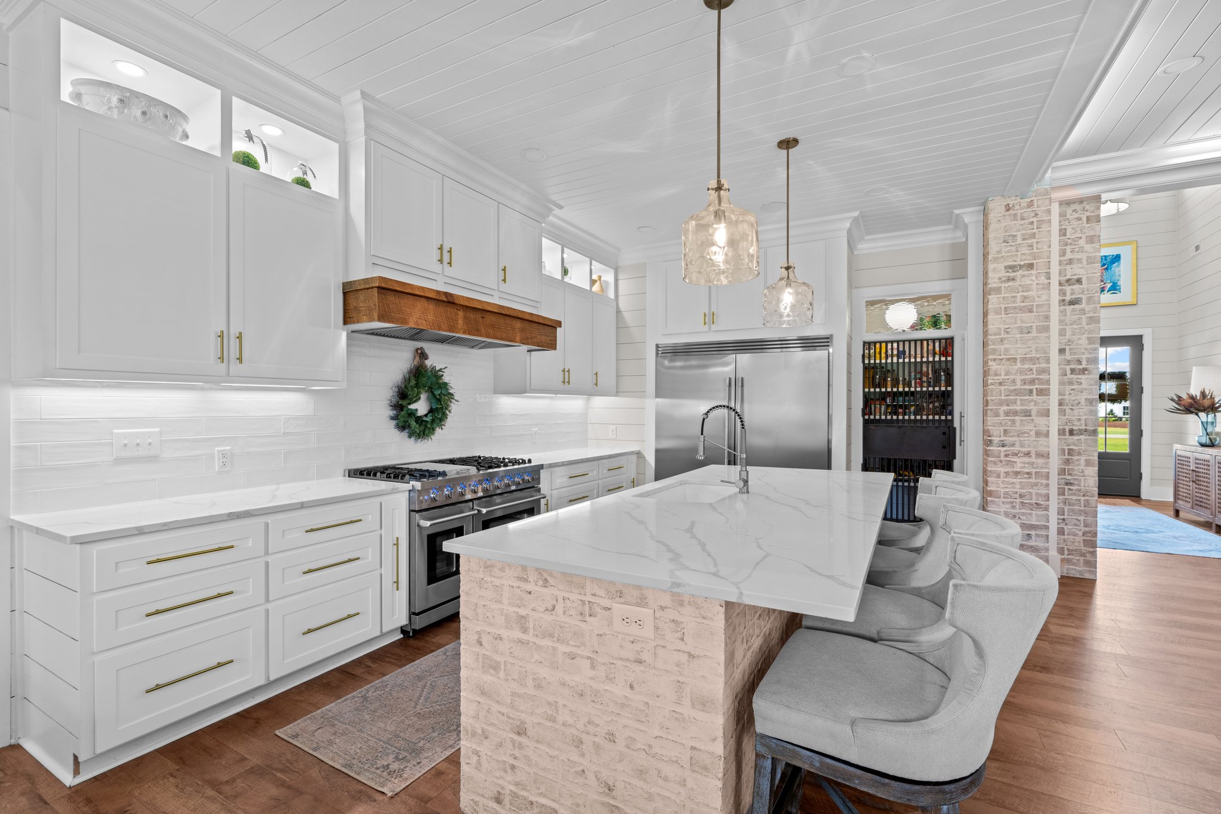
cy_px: 407
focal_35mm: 16
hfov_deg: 96.7
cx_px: 610
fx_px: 543
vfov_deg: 73.7
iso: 800
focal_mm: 16
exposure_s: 1/8
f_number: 8
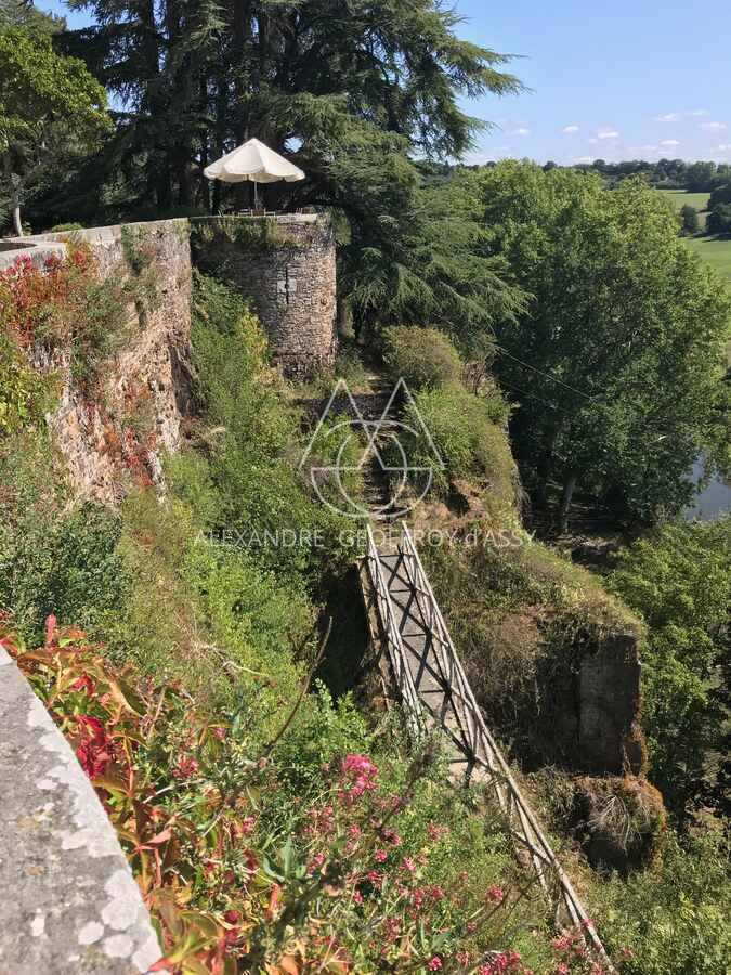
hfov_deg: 49.7
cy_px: 488
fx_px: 788
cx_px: 366
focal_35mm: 28
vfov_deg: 63.4
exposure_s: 1/1212
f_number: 1.8
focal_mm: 3.99
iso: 20
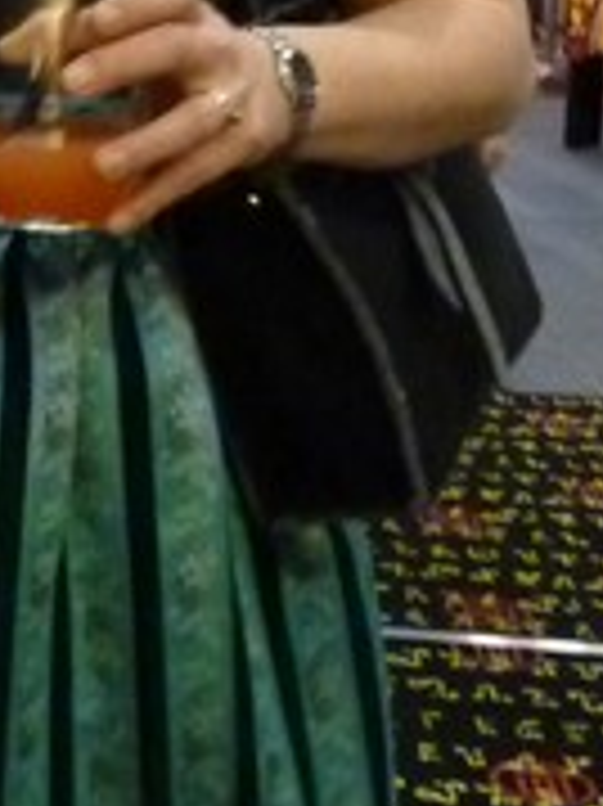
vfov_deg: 22.8
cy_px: 104
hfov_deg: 15.9
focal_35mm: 84
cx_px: -328
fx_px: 1953
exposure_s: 1/8
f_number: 3.3
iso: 800
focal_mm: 4.1
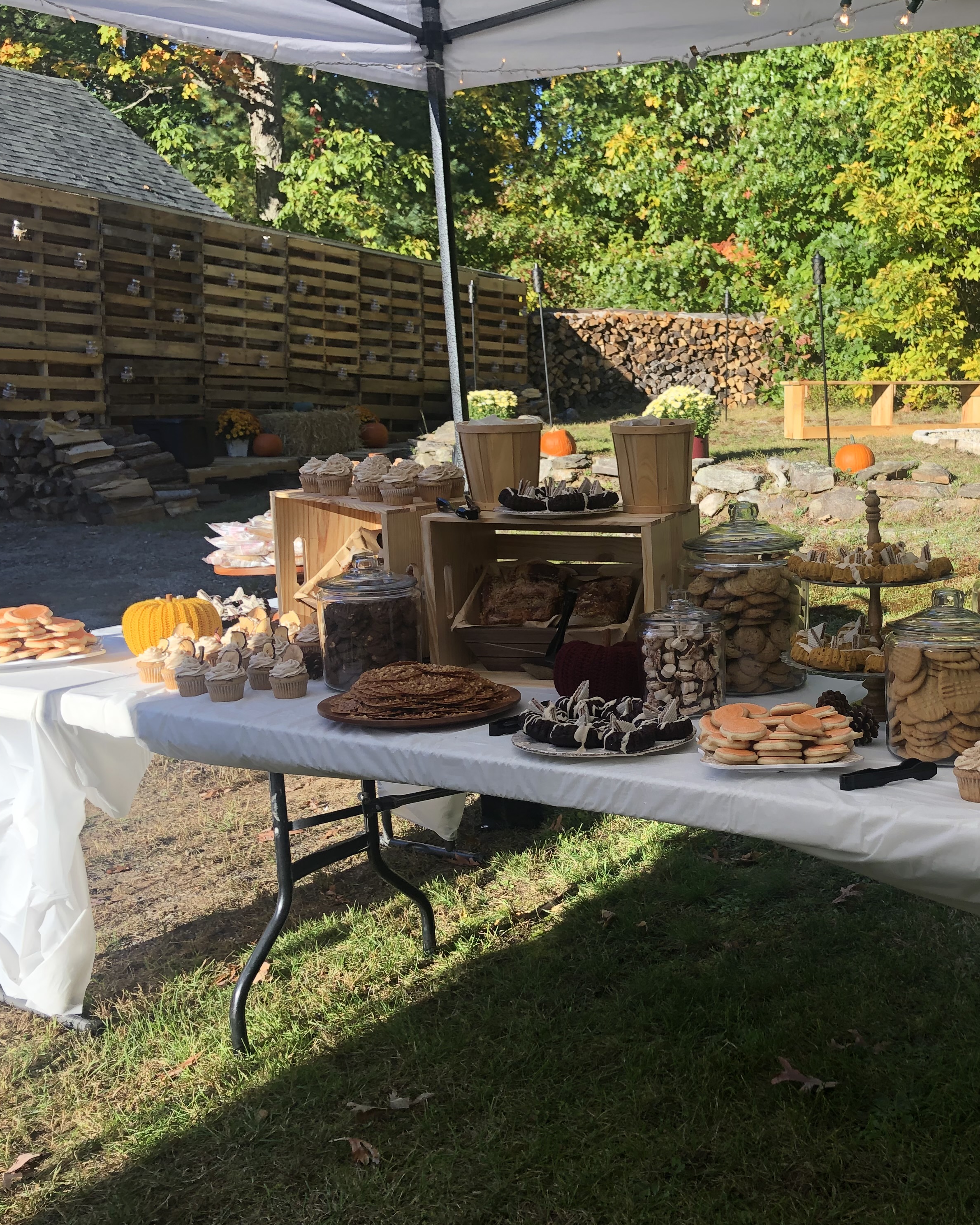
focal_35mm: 37
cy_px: 615
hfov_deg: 38.7
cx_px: 777
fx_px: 1341
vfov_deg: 49.1
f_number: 1.8
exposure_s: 1/400
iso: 20
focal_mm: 3.99
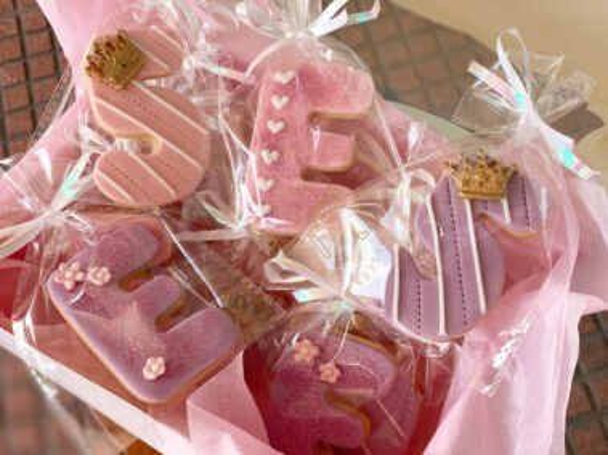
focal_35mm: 52
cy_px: 228
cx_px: 304
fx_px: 913
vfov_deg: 28.0
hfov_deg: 36.8
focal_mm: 6
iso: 20
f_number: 2
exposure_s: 1/156
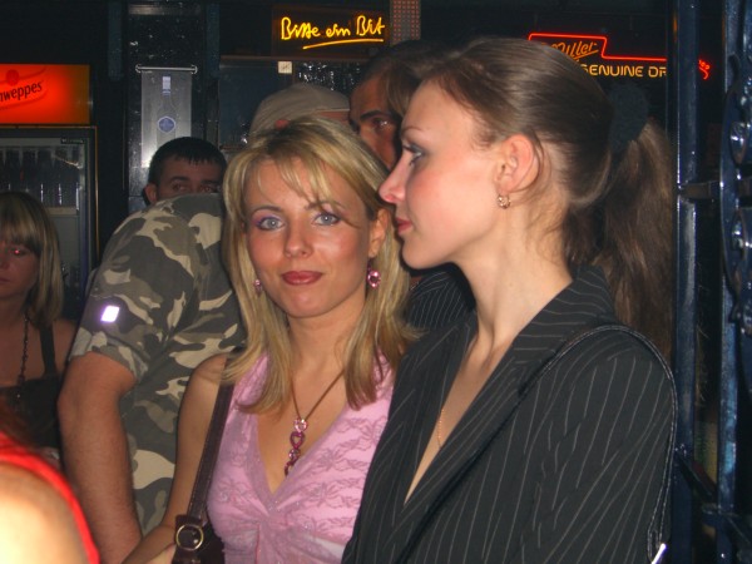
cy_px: 282
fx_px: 1238
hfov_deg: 33.8
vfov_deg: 25.7
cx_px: 376
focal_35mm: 57
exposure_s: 1/60
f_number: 3.6
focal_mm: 11.8
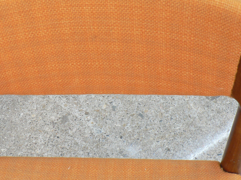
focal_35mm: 56
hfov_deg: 34.2
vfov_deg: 26.1
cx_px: 94
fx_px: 390
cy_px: 75
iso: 80
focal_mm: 6
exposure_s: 1/100
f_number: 2.8
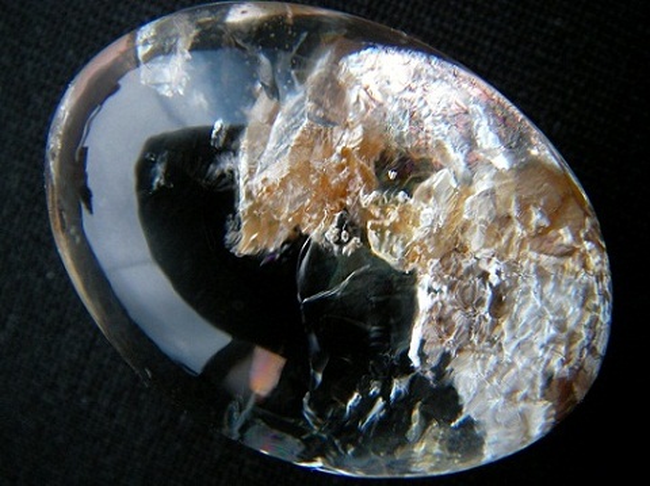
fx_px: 713
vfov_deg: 37.7
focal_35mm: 38
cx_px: 325
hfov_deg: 49.0
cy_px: 243
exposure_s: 1/5.9
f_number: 3.3
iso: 100
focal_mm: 6.3
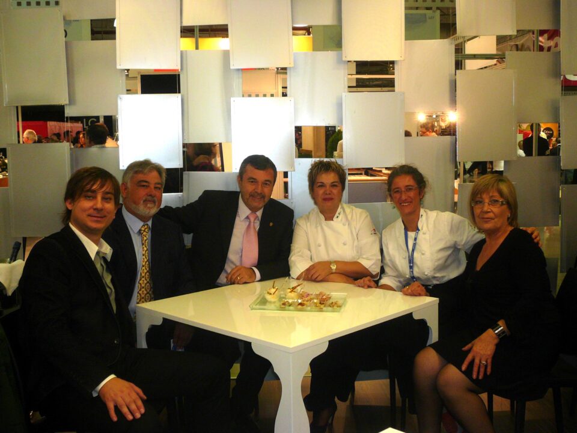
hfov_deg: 44.8
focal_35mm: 42
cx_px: 288
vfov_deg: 34.3
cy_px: 216
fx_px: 700
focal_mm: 6.9
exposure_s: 1/30
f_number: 3.3
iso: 100
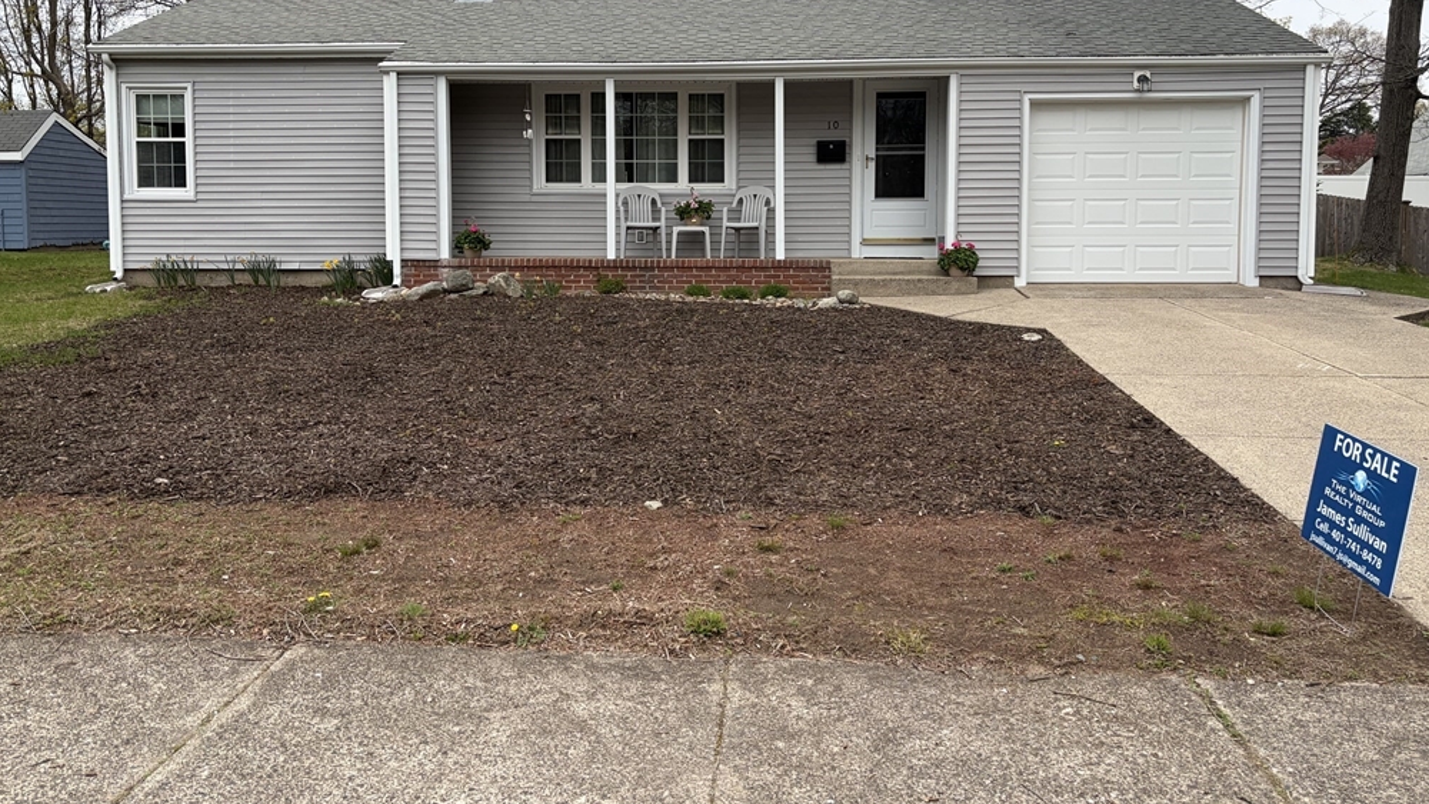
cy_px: 277
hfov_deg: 66.1
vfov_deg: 39.8
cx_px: 706
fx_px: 1099
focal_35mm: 29
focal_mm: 5.96
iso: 50
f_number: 1.6
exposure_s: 1/2141
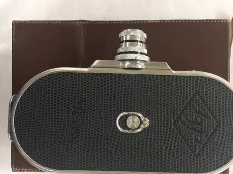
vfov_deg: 38.5
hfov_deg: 50.1
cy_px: 102
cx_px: 128
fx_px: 249
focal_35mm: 37
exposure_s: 1/30
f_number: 2.2
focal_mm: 4.15
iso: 200
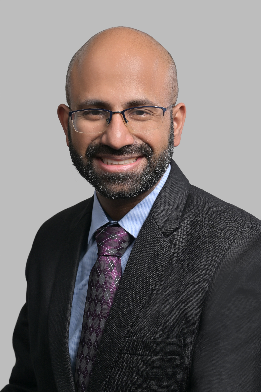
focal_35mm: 70
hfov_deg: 19.5
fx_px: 760
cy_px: 196
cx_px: 130
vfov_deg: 28.8
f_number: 6.3
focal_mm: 70
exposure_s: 1/125
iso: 100
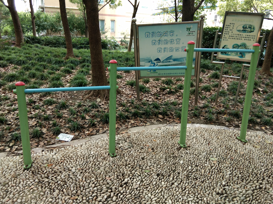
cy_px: 102
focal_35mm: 31
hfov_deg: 58.4
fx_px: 244
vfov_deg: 45.4
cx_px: 136
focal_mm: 3.69
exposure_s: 1/50
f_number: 2.2
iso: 100
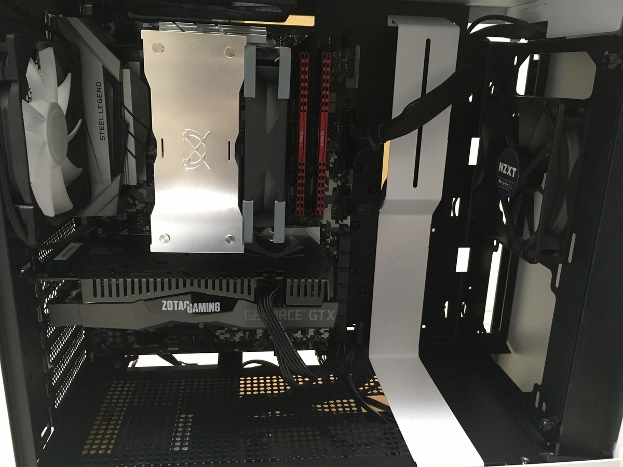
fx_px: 522
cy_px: 234
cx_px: 312
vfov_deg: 48.2
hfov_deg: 61.7
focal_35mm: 29
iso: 200
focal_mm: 4.15
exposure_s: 1/20
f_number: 2.2
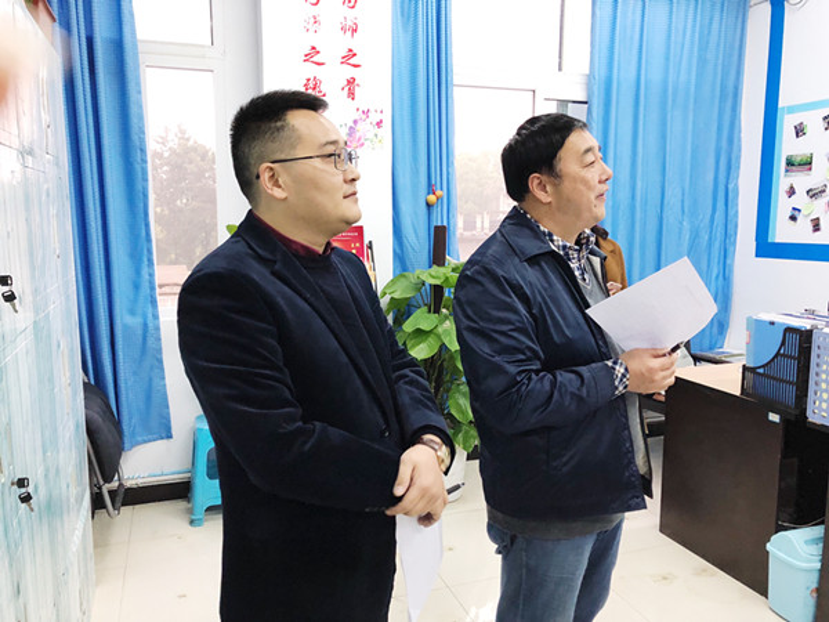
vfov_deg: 49.7
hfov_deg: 63.4
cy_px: 311
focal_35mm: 28
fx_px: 671
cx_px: 414
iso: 100
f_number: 1.8
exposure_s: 1/17
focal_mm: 3.99
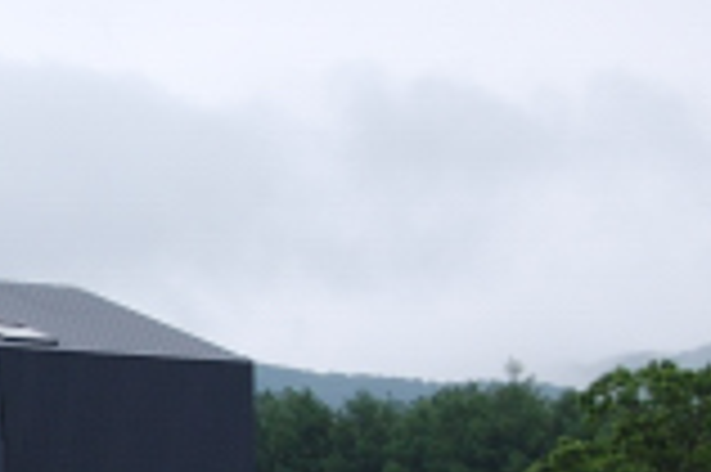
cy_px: 530
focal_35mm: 335
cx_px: -428
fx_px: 6610
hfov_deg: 6.1
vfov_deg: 4.1
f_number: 5.6
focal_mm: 55
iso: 200
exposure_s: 1/200
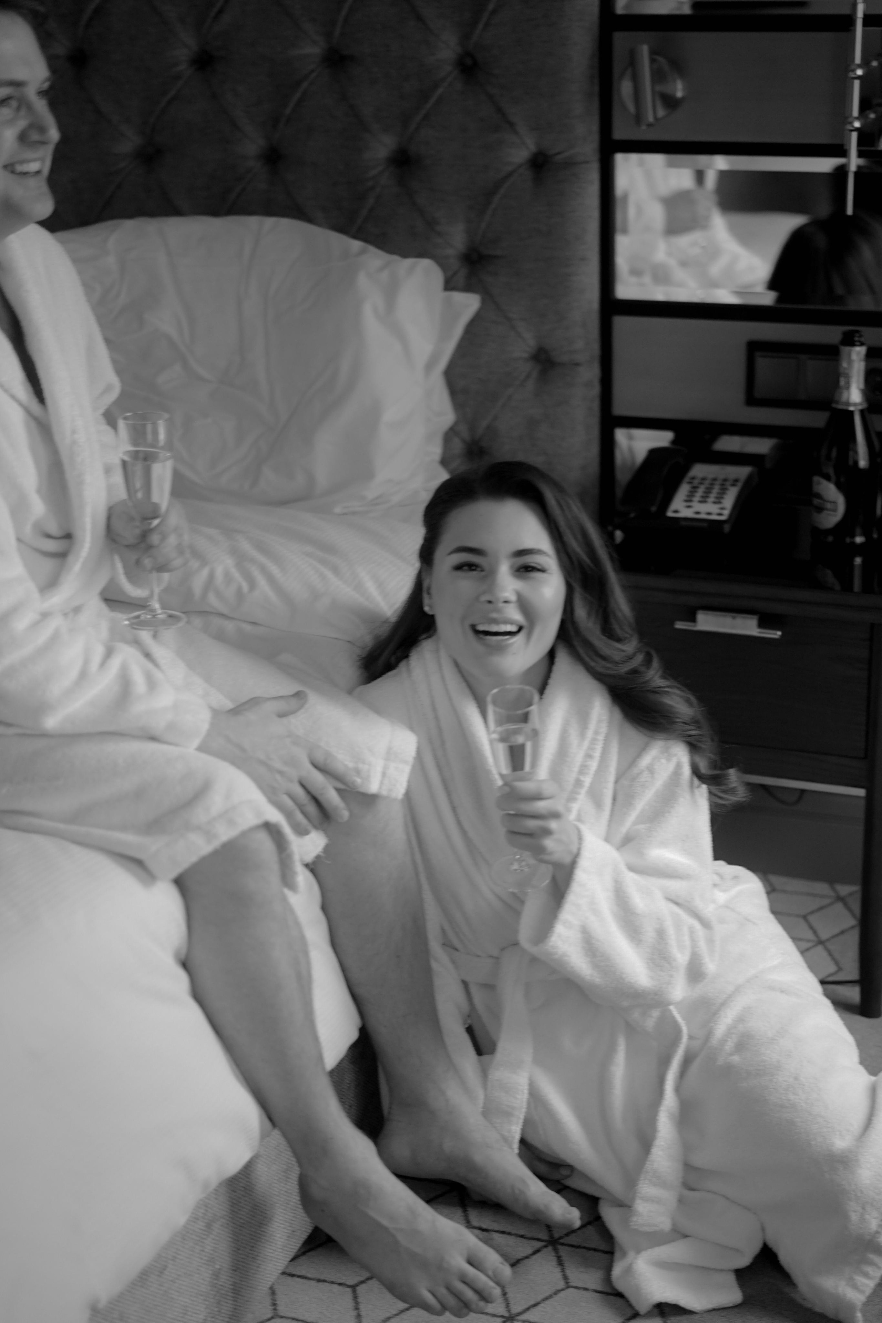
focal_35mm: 50
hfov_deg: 27.0
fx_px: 1837
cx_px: 441
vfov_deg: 39.6
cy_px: 662
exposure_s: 1/125
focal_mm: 50
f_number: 1.8
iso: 640
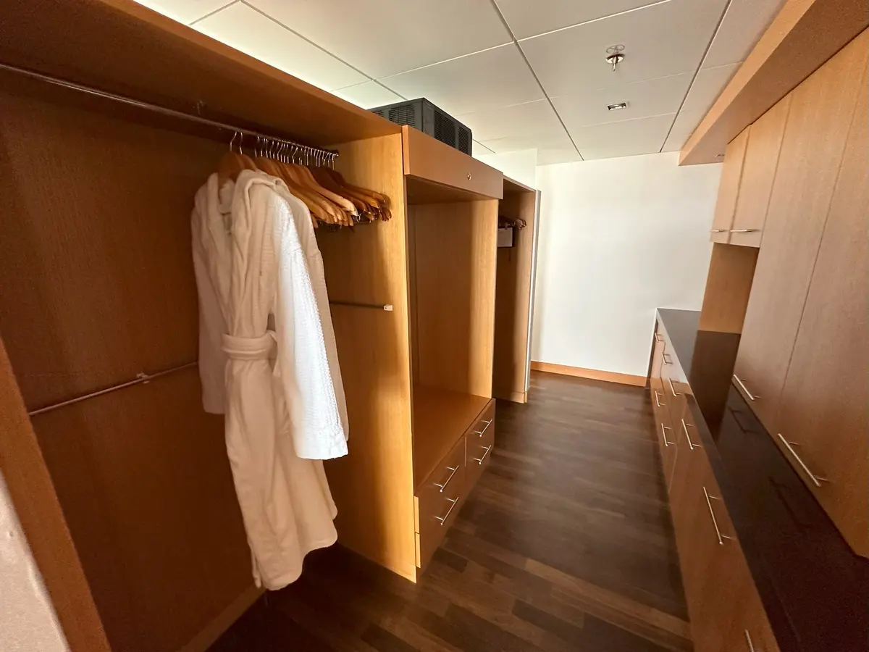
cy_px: 326
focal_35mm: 14
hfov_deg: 102.1
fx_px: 351
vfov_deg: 85.7
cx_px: 434
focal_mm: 2.22
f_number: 2.2
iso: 400
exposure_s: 1/60
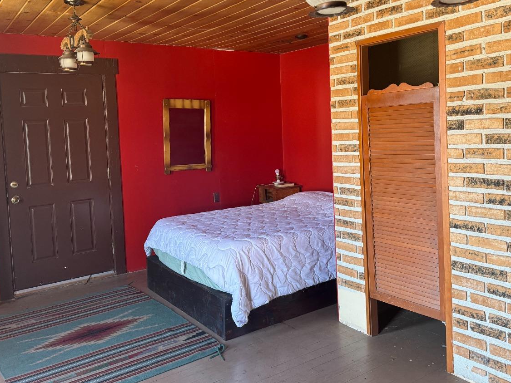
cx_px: 287
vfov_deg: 43.9
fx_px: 472
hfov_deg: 56.6
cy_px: 148
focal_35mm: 32
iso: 200
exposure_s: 1/63
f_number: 1.78
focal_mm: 6.76
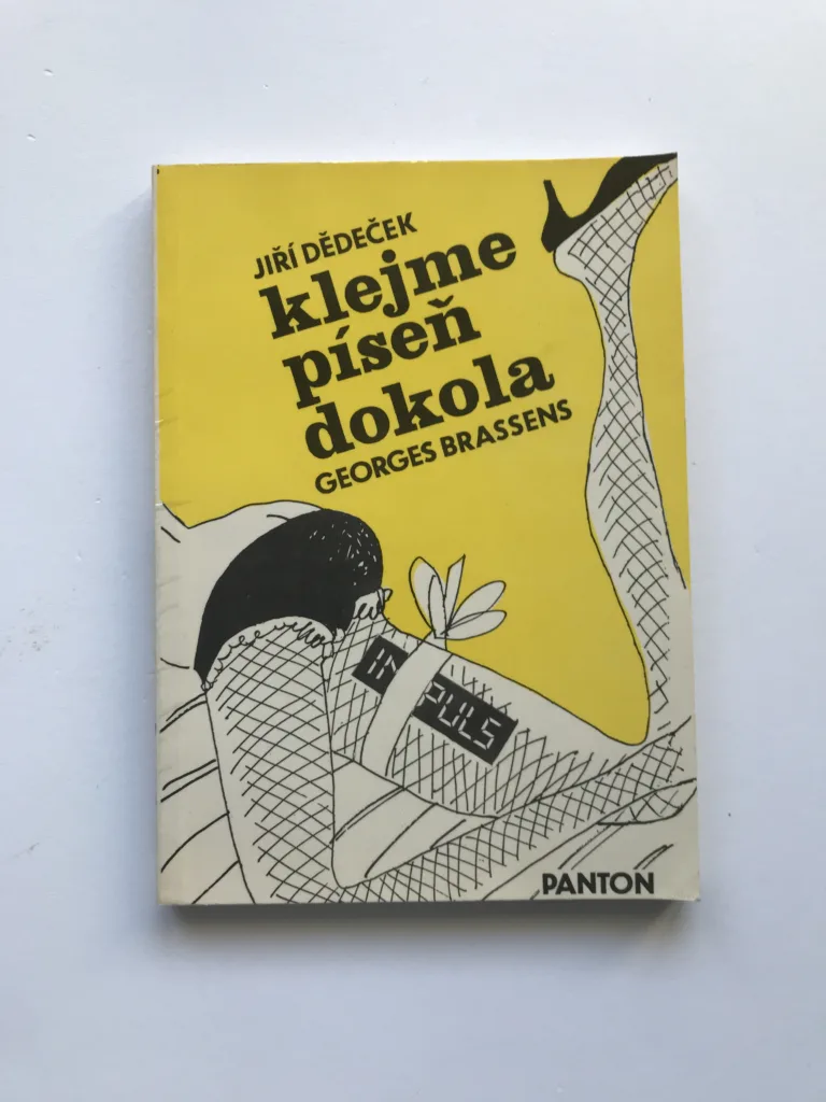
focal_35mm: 28
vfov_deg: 63.4
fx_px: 891
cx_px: 413
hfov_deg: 49.7
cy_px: 551
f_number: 1.8
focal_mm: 3.99
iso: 40
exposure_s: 1/100
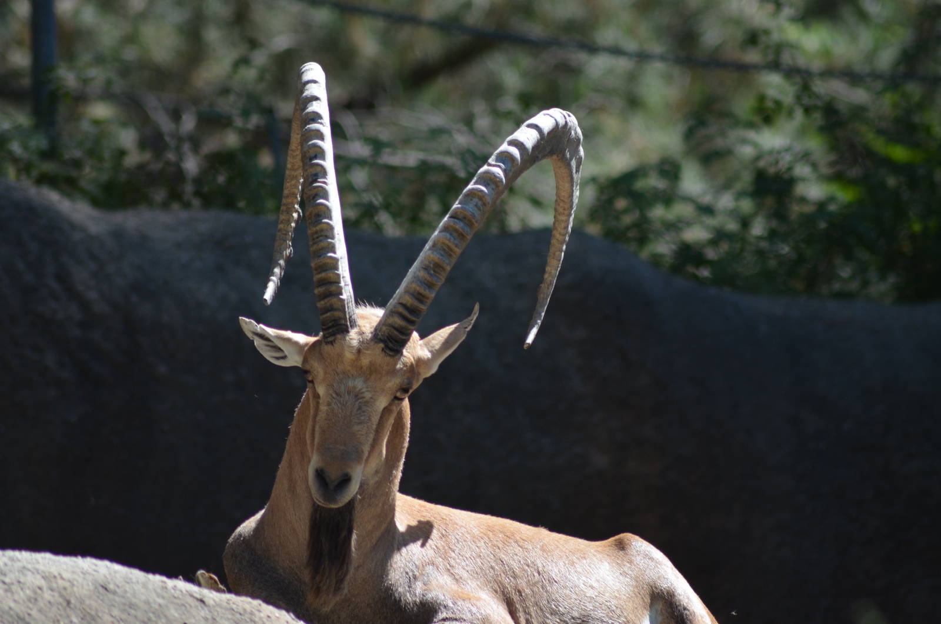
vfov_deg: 3.0
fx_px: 11739
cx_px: 470
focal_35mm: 450
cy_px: 312
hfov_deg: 4.6
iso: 400
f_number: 5.6
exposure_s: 1/1000
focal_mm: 300
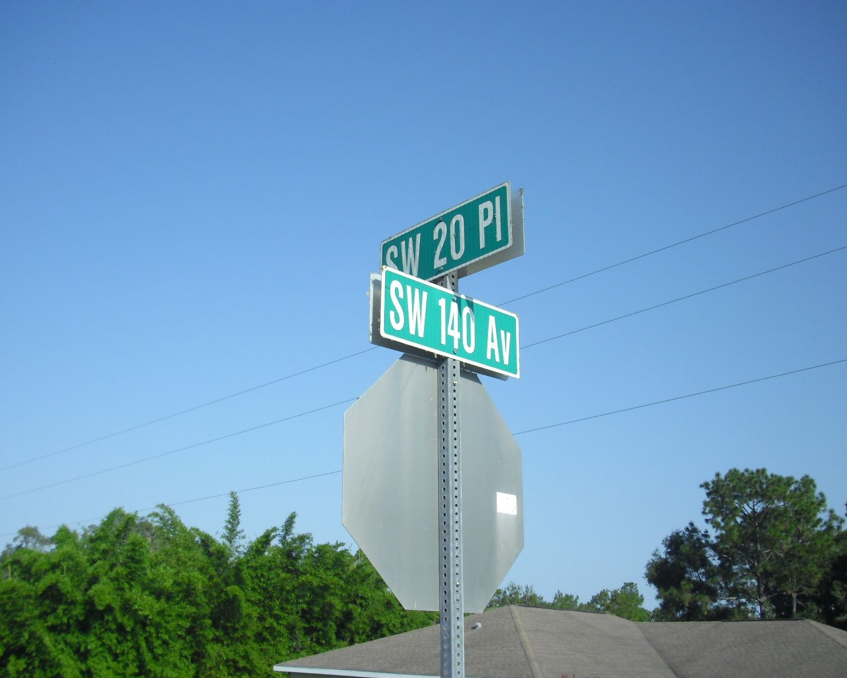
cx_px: 444
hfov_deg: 45.8
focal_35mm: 40
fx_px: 1003
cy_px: 340
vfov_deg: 37.3
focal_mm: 6.2
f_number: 8
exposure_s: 1/250
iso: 100
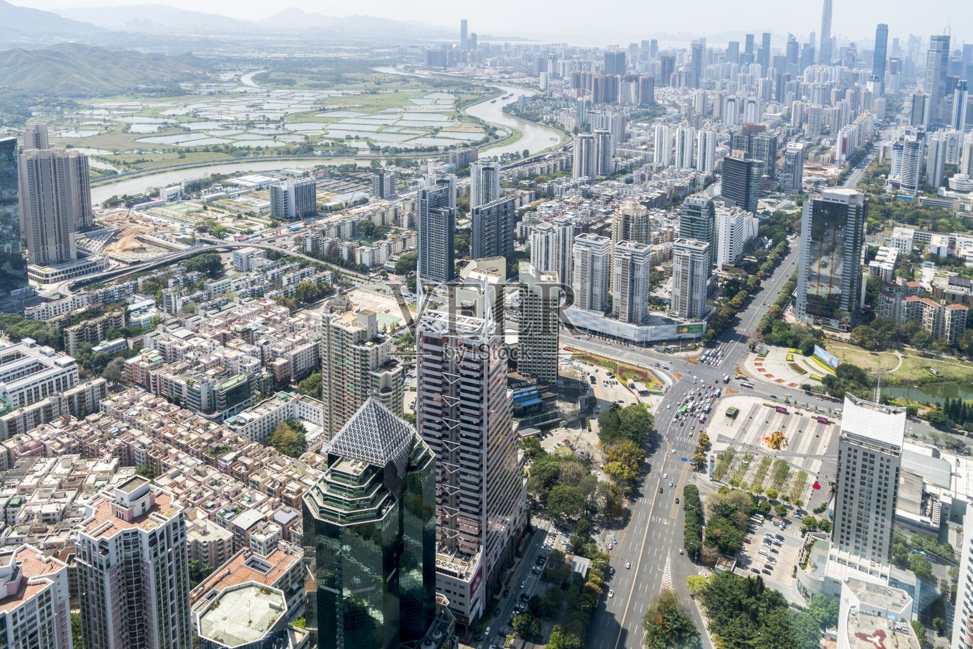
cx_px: 486
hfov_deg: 69.4
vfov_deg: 49.6
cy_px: 324
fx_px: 703
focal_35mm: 26
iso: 160
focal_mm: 26
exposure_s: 1/160
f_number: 11
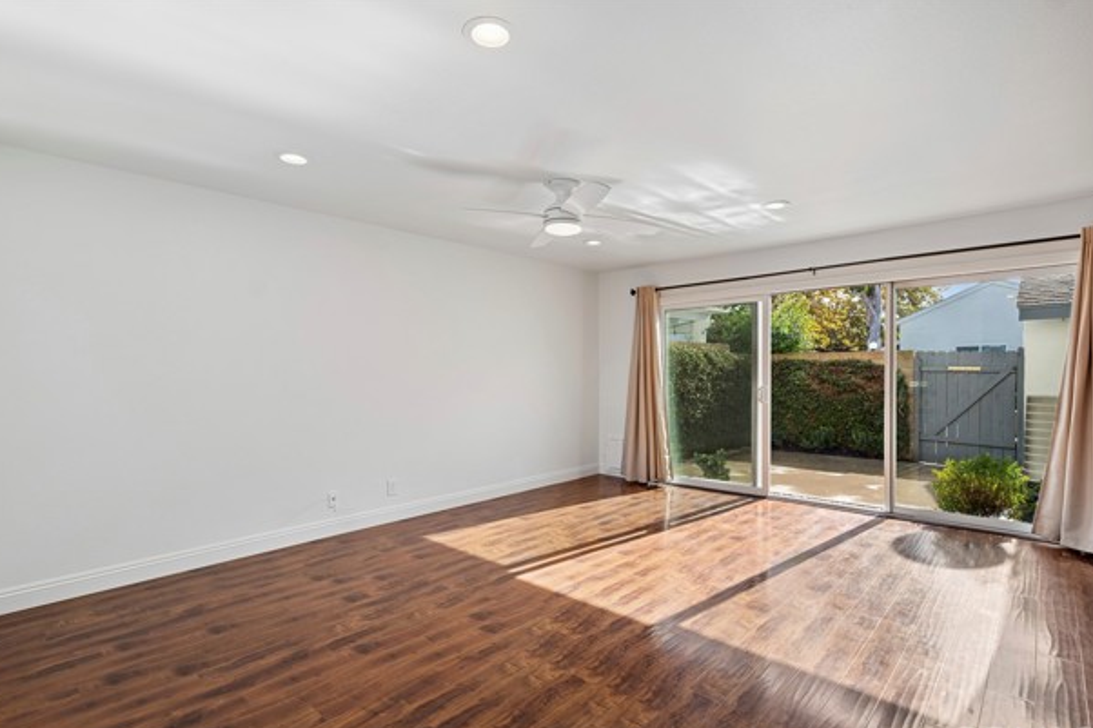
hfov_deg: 93.3
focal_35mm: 17
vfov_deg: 70.4
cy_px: 383
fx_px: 516
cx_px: 554
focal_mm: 16
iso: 125
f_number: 9
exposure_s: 1/40
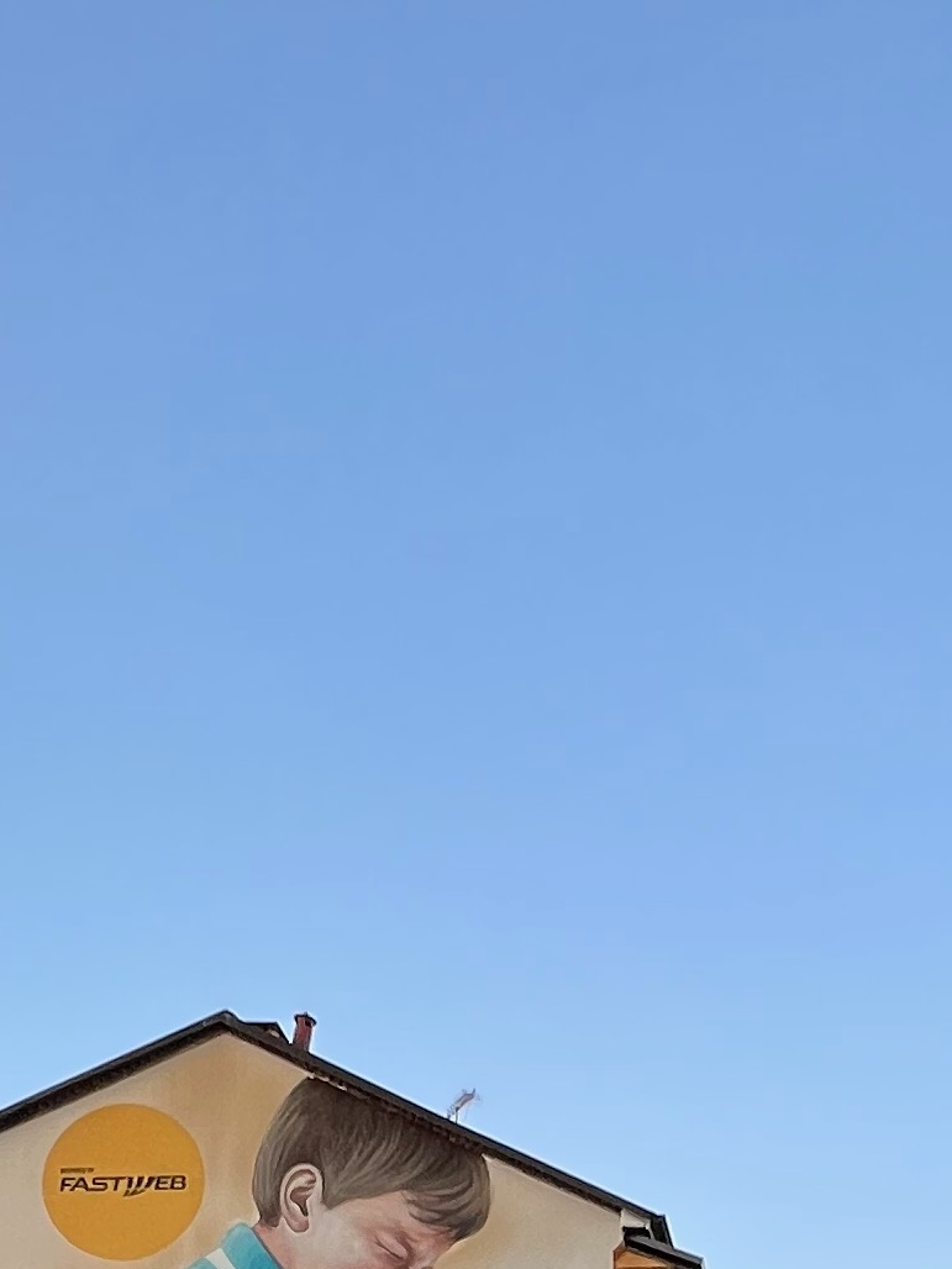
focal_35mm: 51
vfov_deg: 26.1
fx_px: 1870
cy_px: 1954
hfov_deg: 27.0
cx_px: 951
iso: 32
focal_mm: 1.57
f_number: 1.8
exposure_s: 1/164
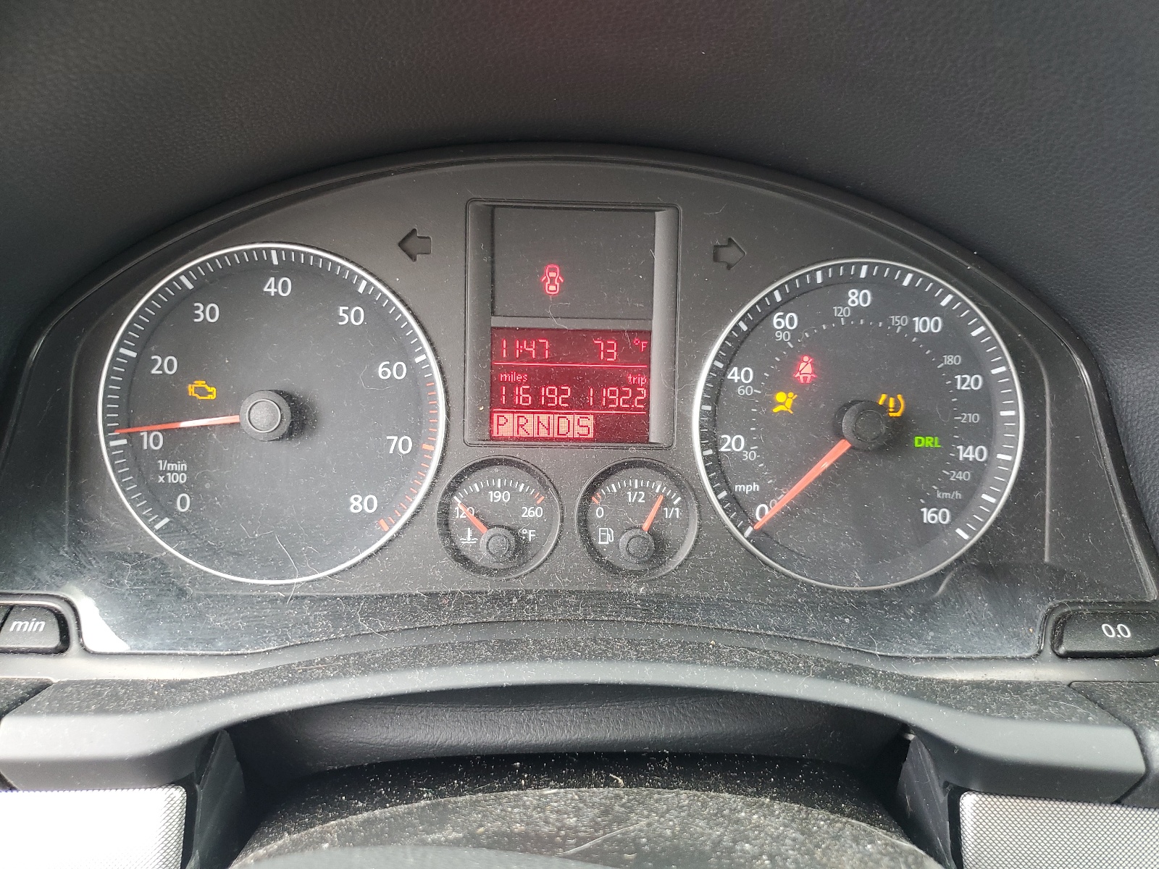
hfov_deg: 67.3
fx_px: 871
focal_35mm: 26
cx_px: 580
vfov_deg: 53.1
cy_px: 434
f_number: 1.5
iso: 89
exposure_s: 1/60.2
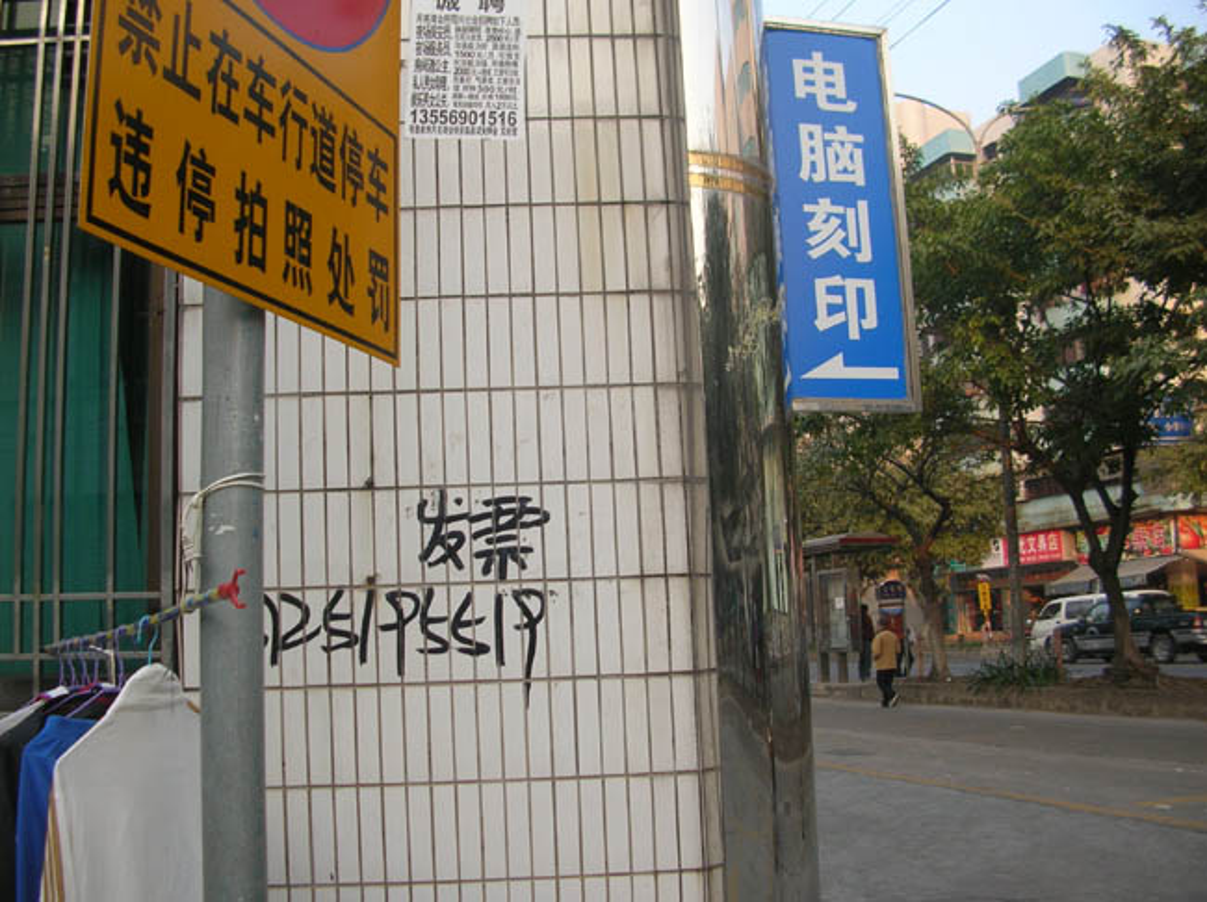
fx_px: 1219
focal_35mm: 35
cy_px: 451
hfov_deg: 52.7
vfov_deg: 40.6
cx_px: 604
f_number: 2.8
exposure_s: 1/127
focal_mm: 5.8
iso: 50
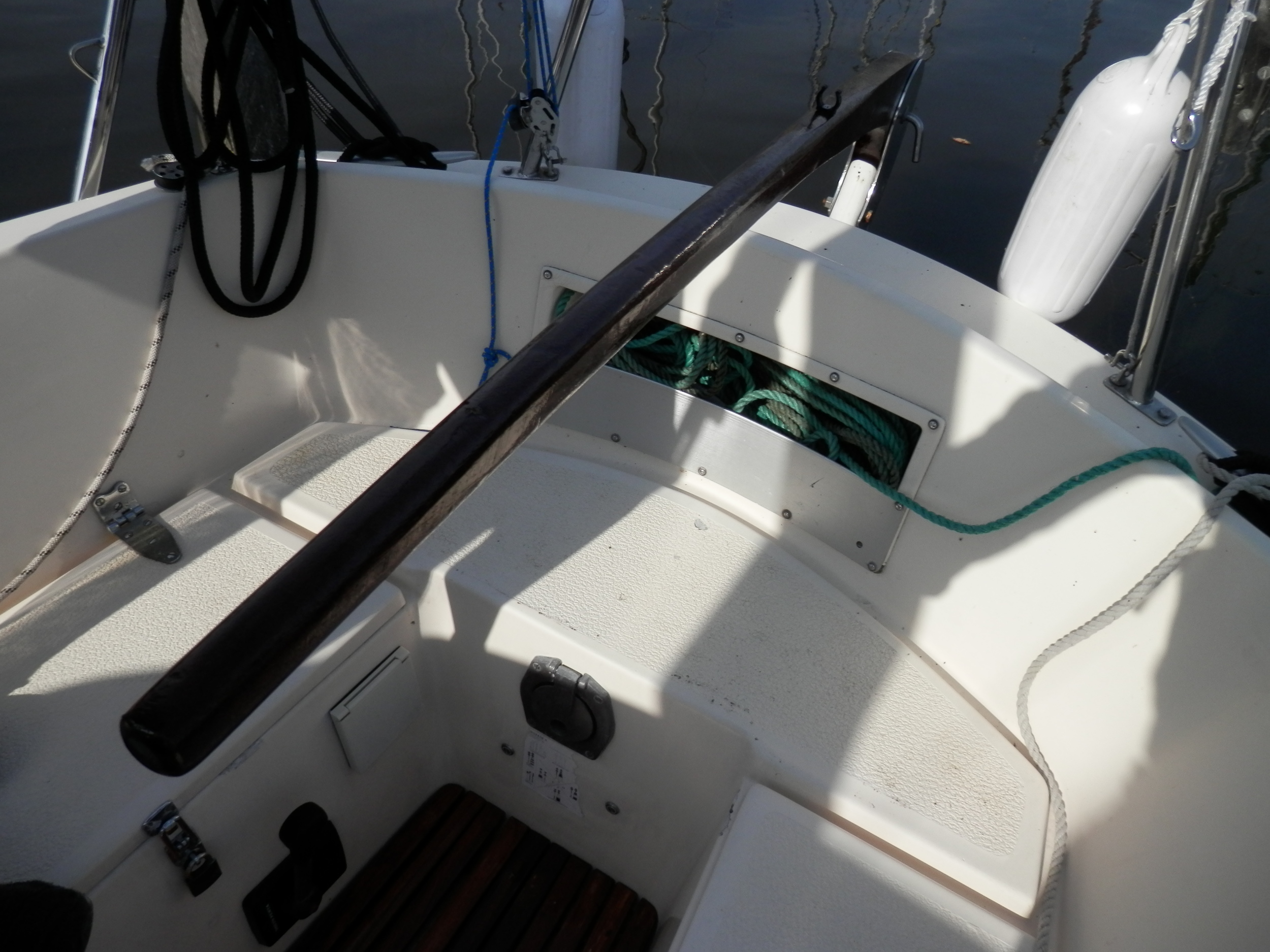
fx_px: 917
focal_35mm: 25
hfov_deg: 69.4
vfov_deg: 54.9
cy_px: 476
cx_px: 635
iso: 80
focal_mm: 4.5
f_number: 8.7
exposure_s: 1/250
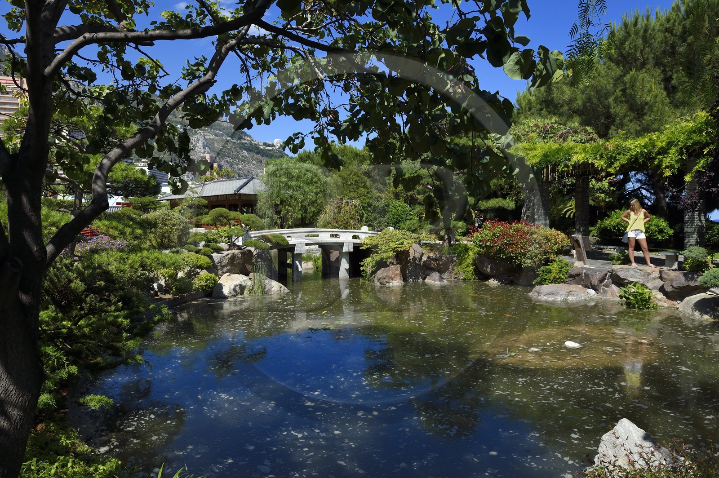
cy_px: 239
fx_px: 479
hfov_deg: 73.8
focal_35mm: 24
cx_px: 360
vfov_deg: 53.1
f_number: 10
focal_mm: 24
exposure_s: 1/250
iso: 200
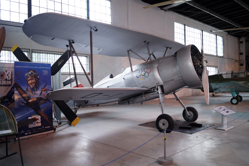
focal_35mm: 33
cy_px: 83
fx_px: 228
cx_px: 124
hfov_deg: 57.2
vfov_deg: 39.9
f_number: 4
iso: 800
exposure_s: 1/30
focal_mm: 22
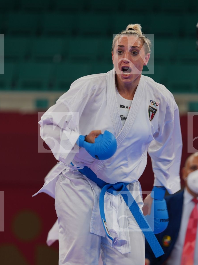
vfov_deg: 4.6
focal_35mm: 434
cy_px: 132
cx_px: 133
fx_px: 3310
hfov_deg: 3.4
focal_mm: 200
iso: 100
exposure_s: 1/250
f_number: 2.8
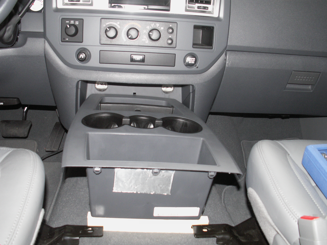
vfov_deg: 40.7
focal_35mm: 35
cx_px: 164
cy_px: 122
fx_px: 331
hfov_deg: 52.6
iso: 160
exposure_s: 1/40
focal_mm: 5.86
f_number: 2.8
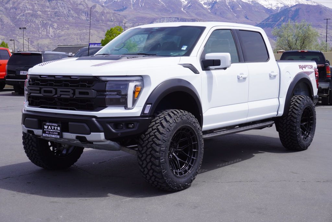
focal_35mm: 56
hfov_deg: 35.9
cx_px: 166
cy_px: 111
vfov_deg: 24.4
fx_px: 512
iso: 100
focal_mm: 37
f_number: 11
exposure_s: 1/125
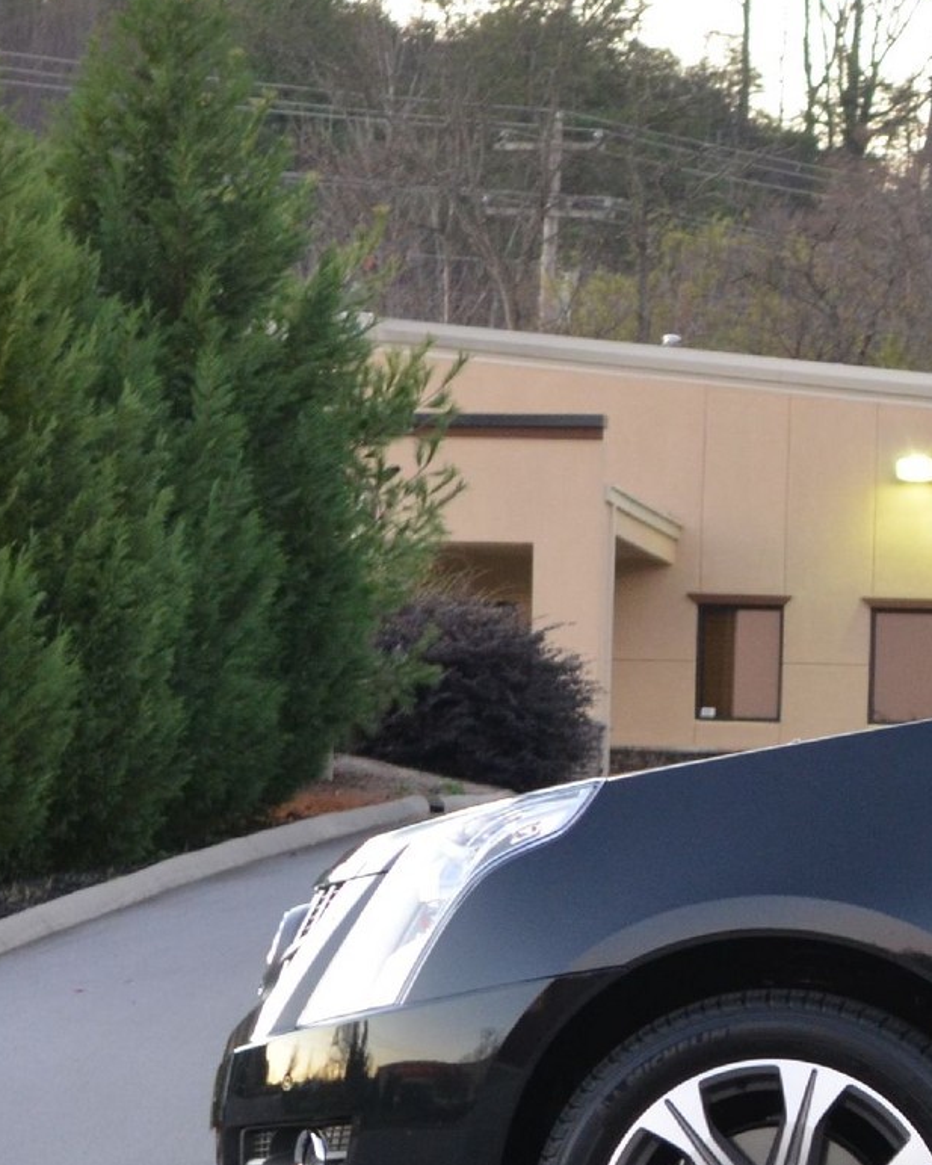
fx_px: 8636
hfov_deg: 6.0
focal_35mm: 251
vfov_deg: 7.7
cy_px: 819
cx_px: 1736
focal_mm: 55
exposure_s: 1/15
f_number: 8
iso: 800
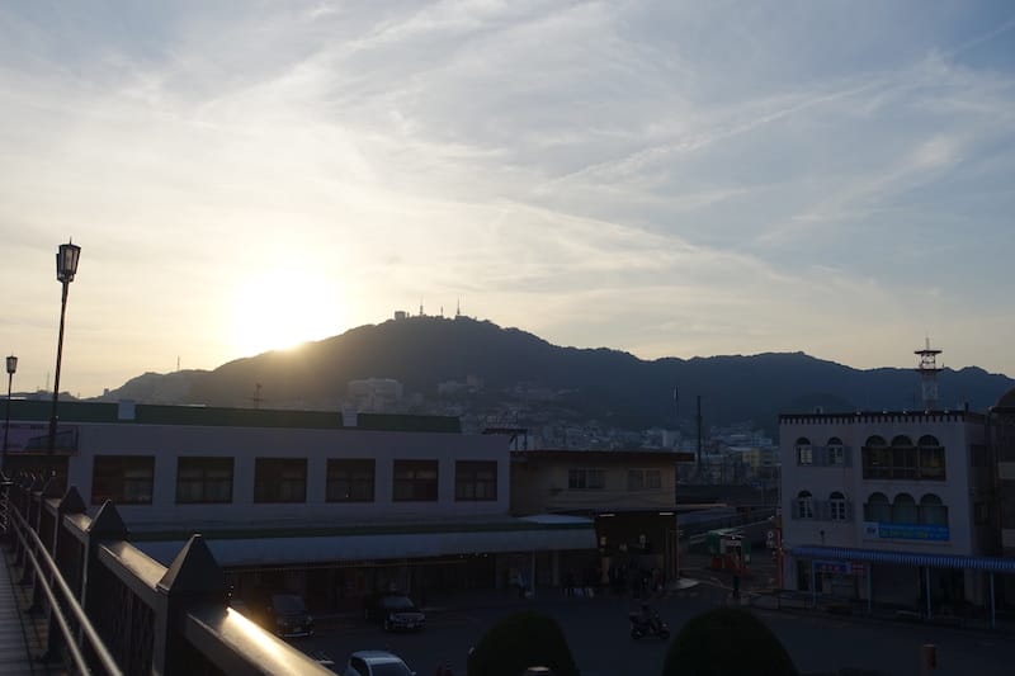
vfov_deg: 40.0
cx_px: 508
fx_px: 930
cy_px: 338
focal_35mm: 33
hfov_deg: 57.2
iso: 125
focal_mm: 12.2
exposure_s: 1/160
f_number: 4
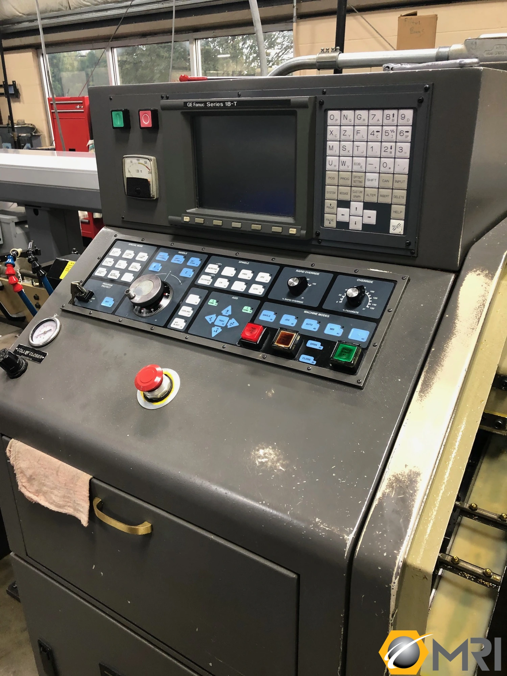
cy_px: 338
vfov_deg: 63.4
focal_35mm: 28
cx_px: 254
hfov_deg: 49.7
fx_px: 547
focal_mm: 4
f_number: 1.8
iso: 40
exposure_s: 1/30
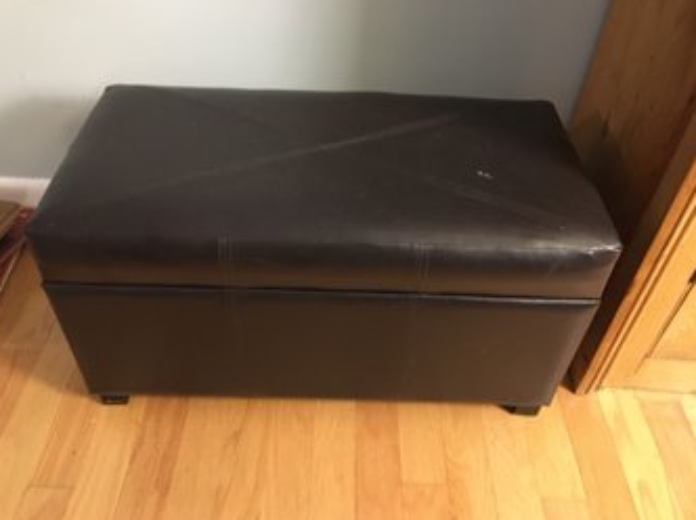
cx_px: 339
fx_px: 602
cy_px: 261
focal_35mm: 30
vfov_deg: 46.7
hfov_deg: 60.0
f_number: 2.2
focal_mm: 4.15
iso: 320
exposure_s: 1/15
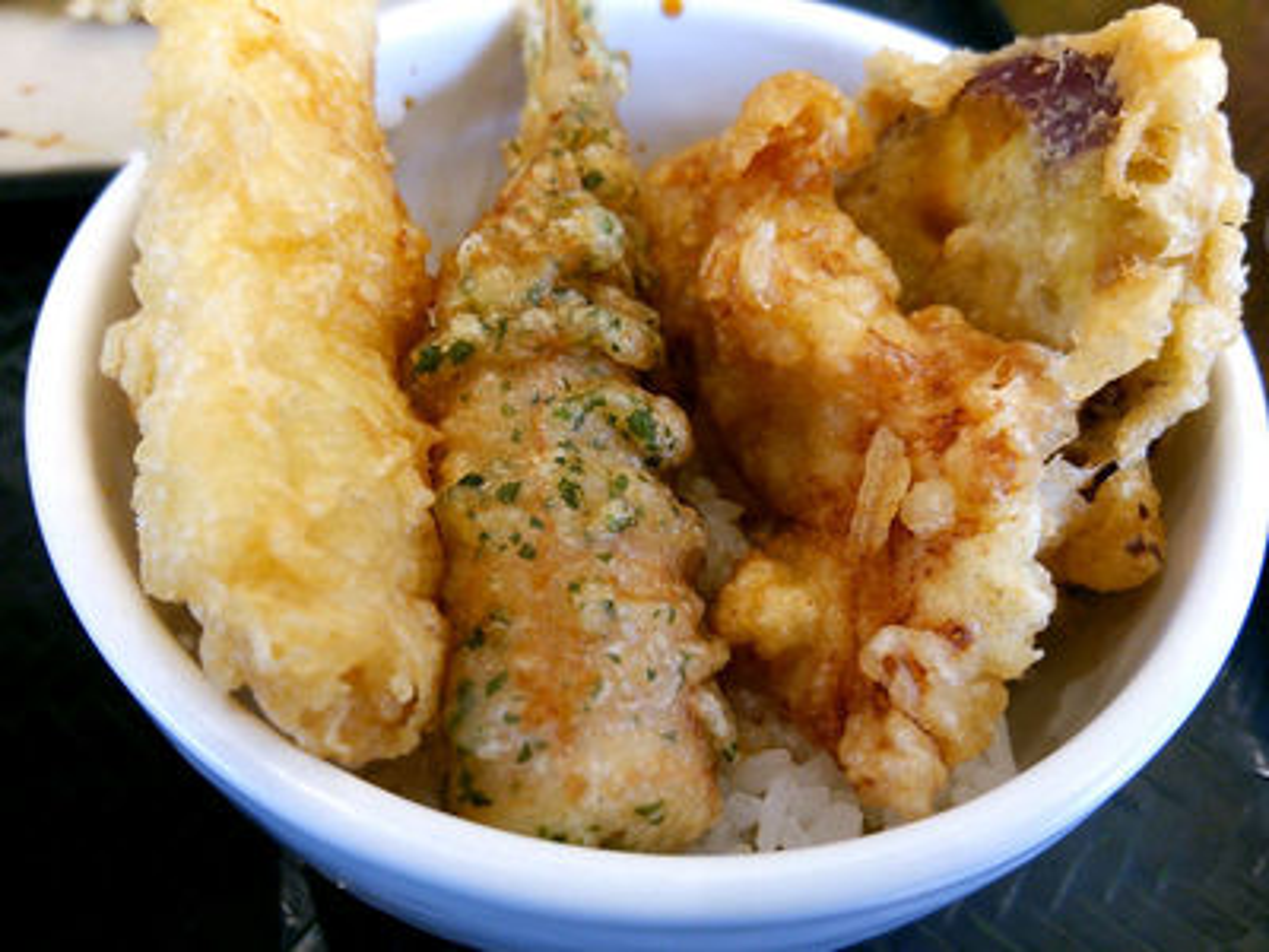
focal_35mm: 30
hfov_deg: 60.0
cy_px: 476
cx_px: 634
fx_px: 1100
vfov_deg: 46.8
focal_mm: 4.06
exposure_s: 1/51
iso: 80
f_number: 1.94
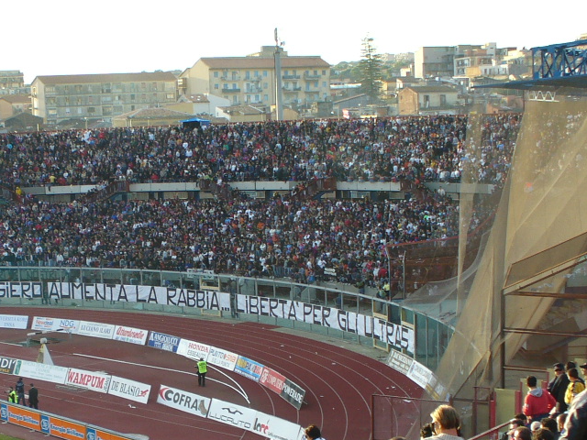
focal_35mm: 74
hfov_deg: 25.9
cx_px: 126
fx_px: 1255
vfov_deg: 19.8
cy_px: 331
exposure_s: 1/250
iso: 80
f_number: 2.8
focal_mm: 6.1
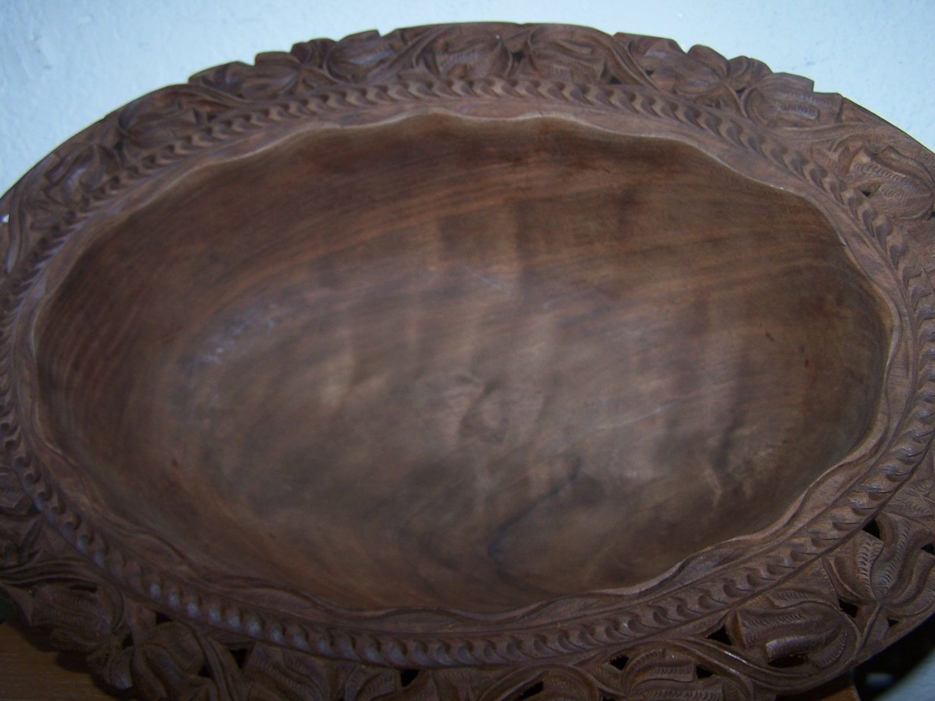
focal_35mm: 38
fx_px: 1026
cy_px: 350
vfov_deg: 37.7
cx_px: 468
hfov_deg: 49.0
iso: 80
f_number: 2.8
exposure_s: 1/60
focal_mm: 6.3
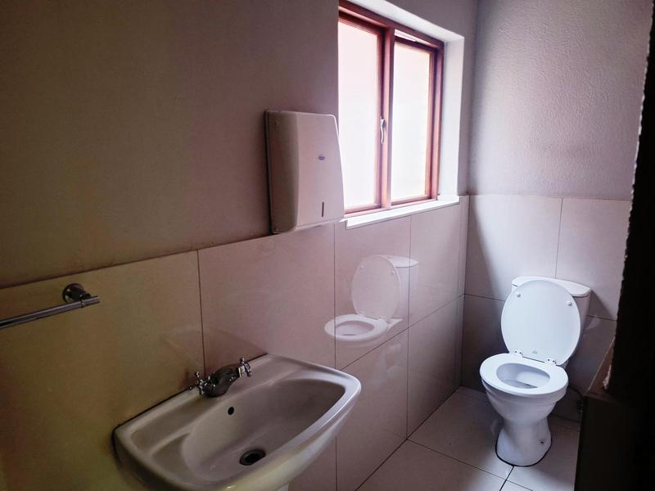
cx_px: 328
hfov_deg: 73.9
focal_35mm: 23
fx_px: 435
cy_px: 246
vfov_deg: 58.9
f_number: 1.8
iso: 320
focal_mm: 5.54
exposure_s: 1/25
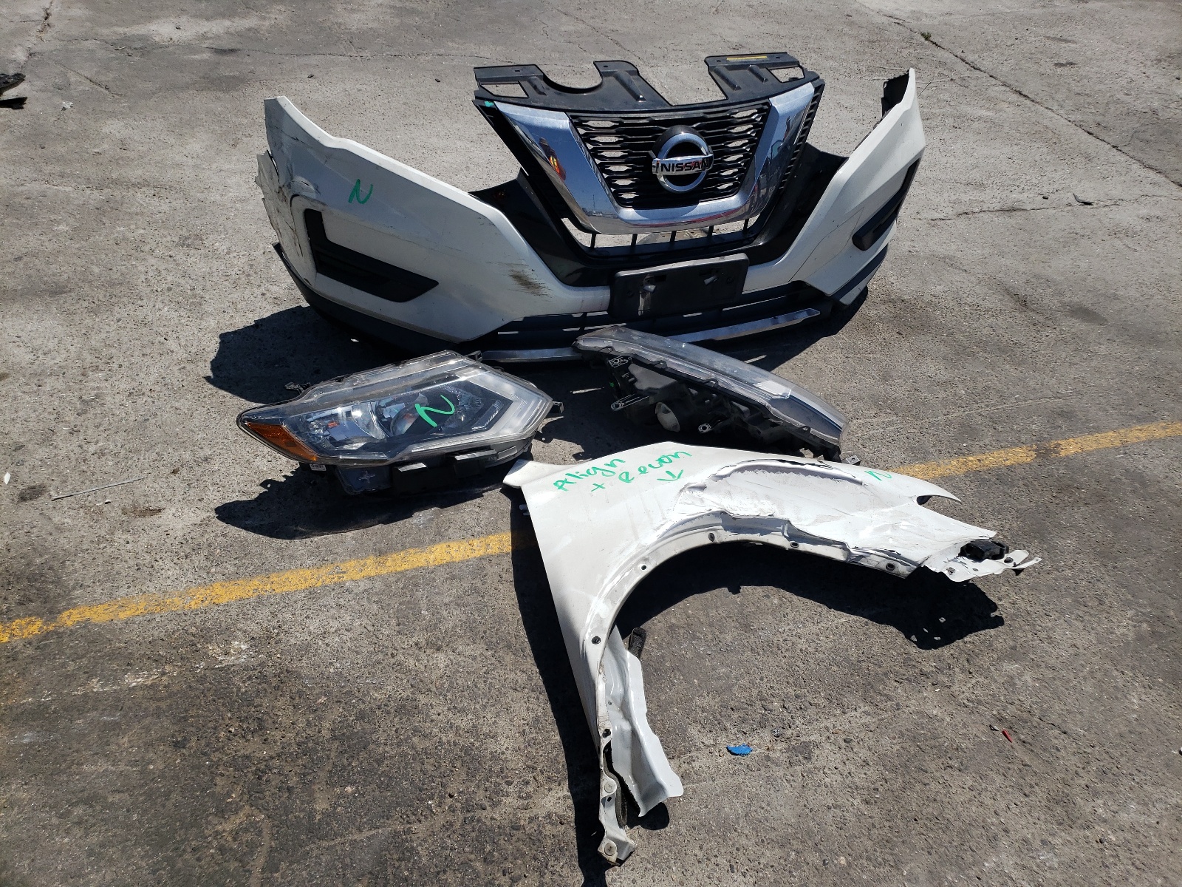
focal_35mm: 26
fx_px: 888
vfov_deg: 53.1
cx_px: 591
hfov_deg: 67.3
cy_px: 444
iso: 50
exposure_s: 1/10000
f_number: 1.5
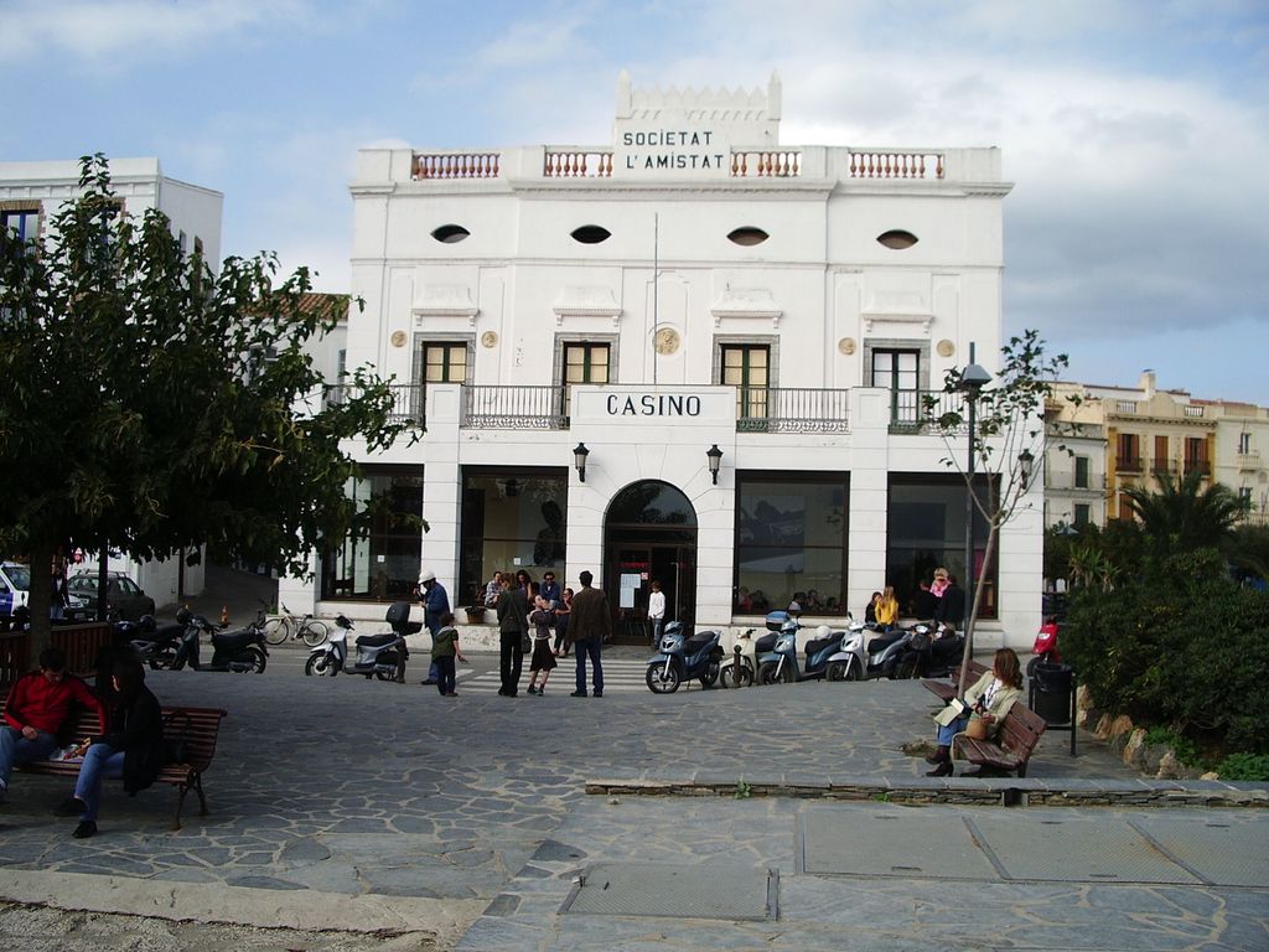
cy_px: 476
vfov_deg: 40.7
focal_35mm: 35
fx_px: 1283
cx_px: 634
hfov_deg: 52.6
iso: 50
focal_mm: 5.8
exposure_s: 1/400
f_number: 4.3
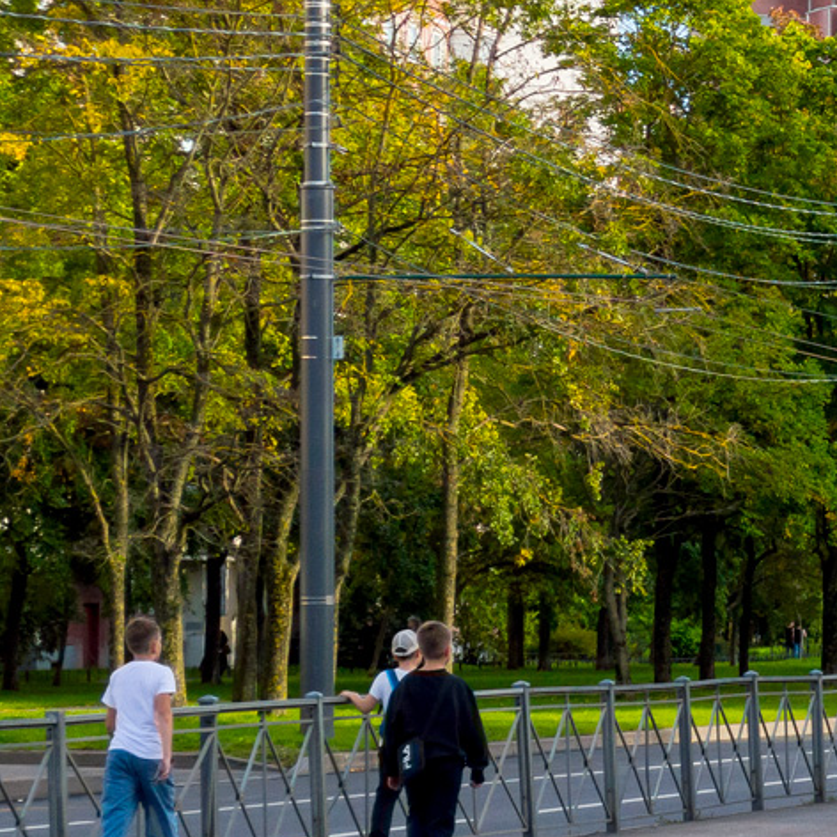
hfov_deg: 10.0
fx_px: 4651
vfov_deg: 10.3
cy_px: 208
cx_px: 1259
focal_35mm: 170
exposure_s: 1/800
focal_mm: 42
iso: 400
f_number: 5.3
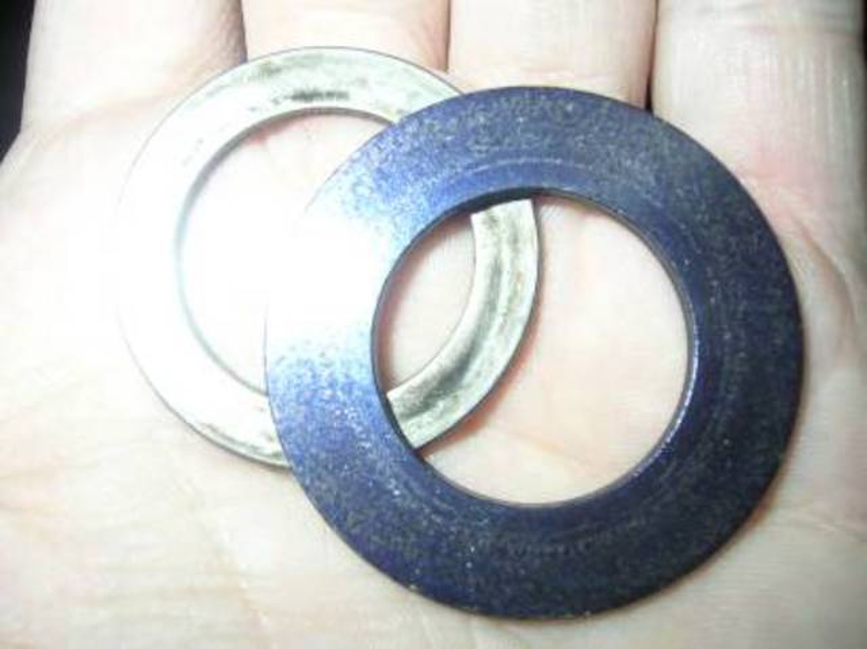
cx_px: 434
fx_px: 901
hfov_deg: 51.4
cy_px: 324
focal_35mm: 36
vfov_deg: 39.6
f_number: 4.8
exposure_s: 1/30
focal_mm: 5.6
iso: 100
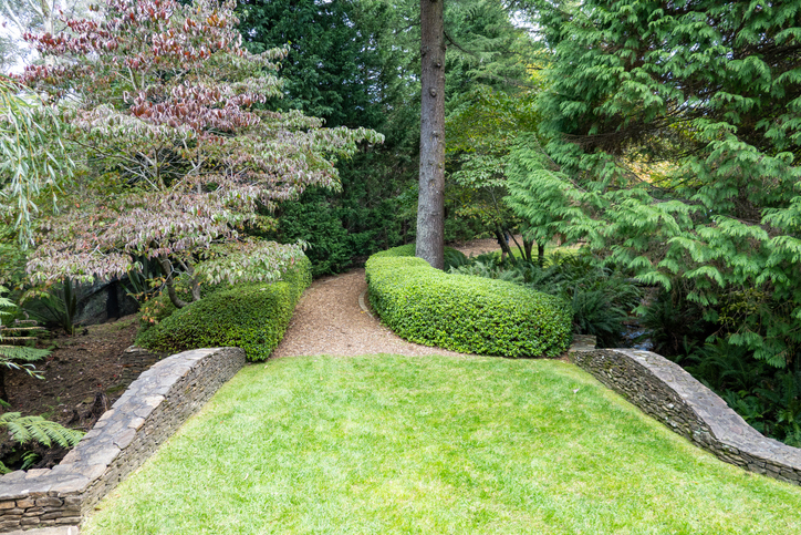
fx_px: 534
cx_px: 400
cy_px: 268
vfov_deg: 53.2
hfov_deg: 73.7
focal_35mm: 24
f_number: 2.8
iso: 100
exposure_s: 1/60
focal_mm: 9
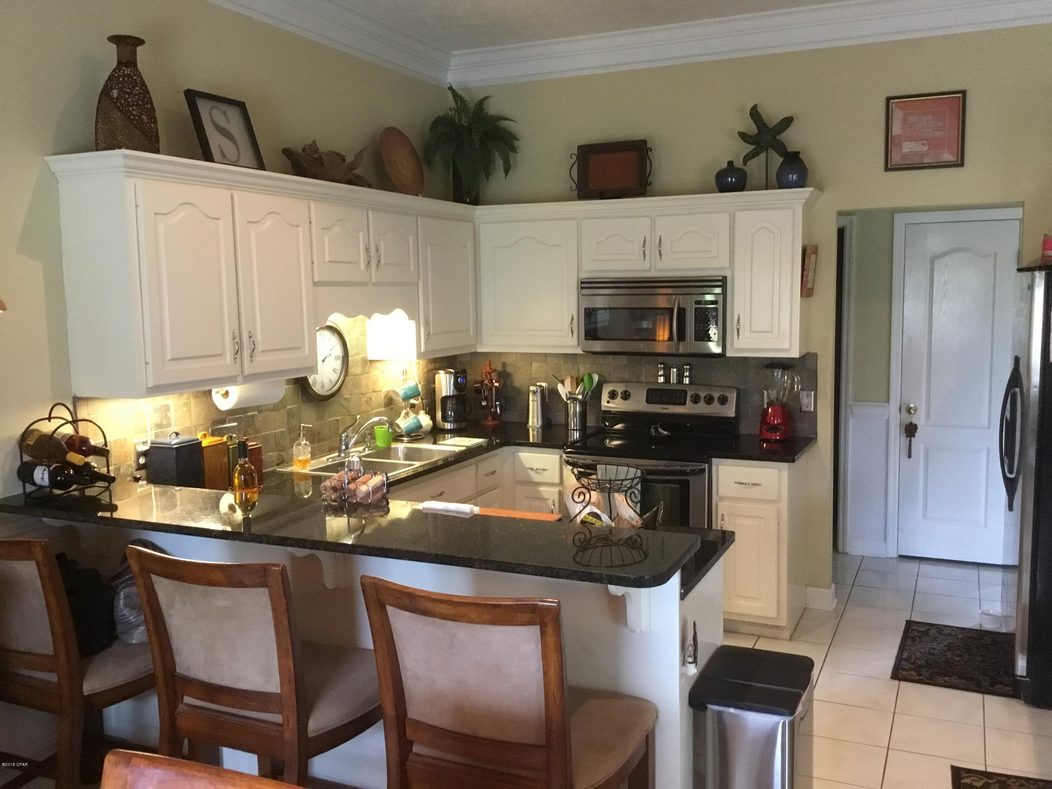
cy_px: 394
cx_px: 526
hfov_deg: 58.4
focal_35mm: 31
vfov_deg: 45.4
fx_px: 942
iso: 200
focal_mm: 3.3
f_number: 2.4
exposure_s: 1/30
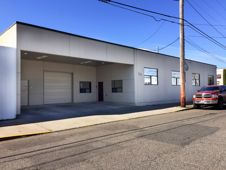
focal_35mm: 29
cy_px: 85
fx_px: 189
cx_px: 113
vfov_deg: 48.2
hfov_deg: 61.7
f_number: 2.2
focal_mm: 4.15
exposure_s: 1/1000
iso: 32
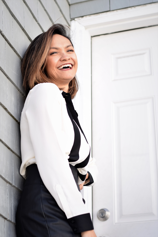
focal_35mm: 75
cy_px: 118
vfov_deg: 27.0
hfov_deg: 18.2
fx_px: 494
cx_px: 79
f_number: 2.8
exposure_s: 1/200
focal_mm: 50
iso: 100
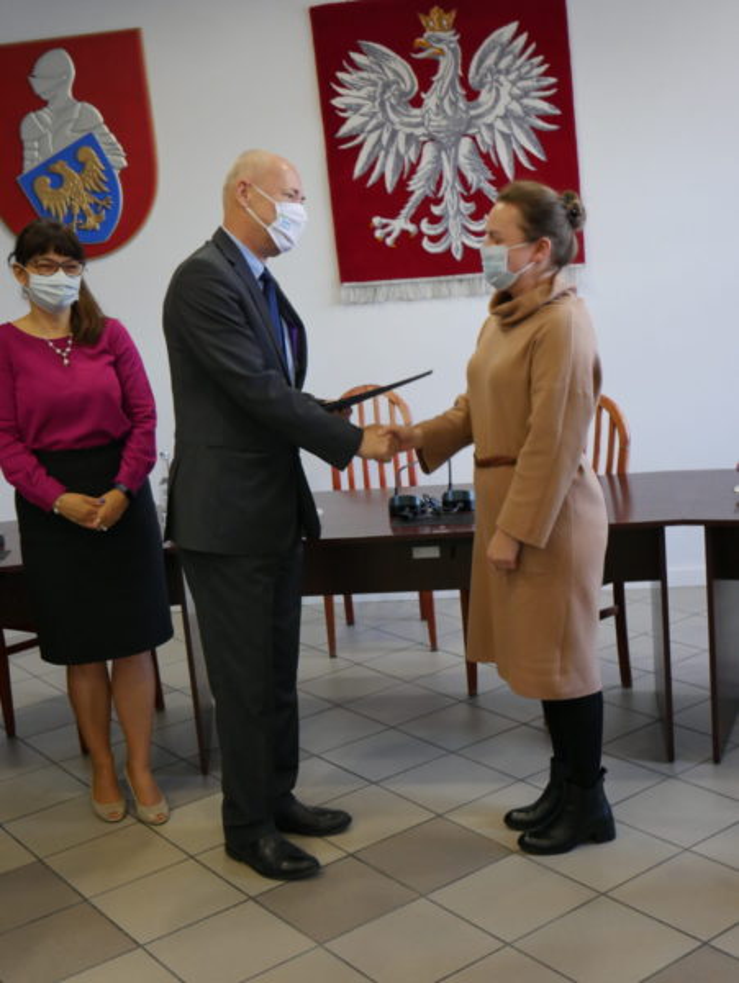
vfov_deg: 41.2
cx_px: 370
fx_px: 1308
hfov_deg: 31.6
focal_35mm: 46
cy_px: 492
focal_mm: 23
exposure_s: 1/60
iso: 1250
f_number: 5.1
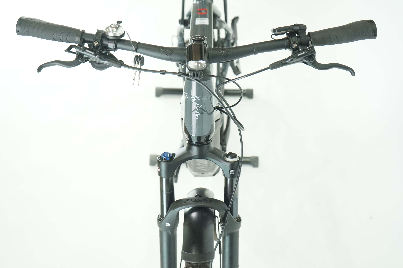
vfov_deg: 21.2
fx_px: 716
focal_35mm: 64
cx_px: 202
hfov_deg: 31.4
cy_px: 134
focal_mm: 64
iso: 2500
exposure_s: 1/200
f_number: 5.6
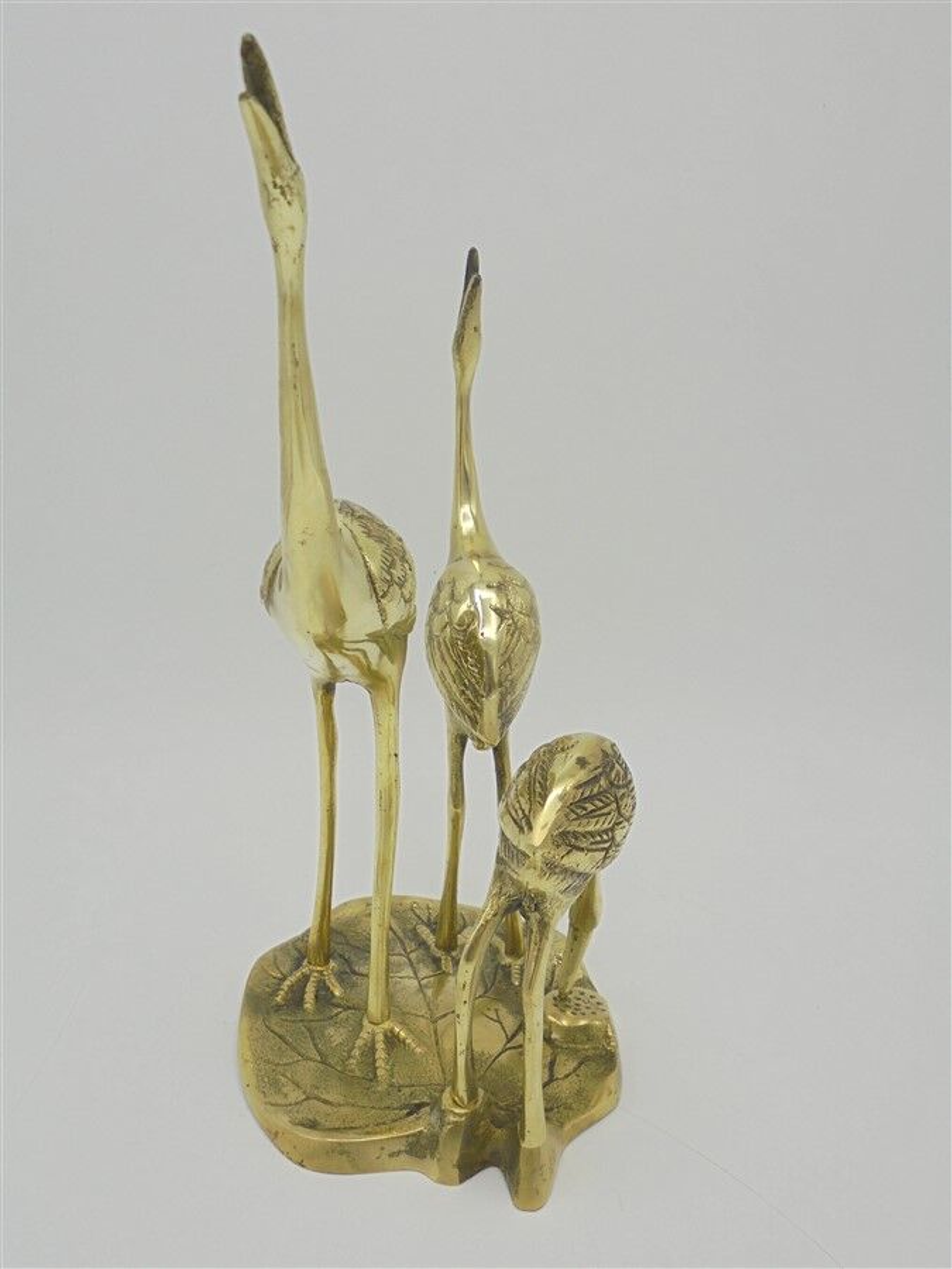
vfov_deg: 54.0
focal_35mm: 34
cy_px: 634
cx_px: 476
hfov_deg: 41.8
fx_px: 1247
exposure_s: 1/80
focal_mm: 6.1
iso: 100
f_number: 4
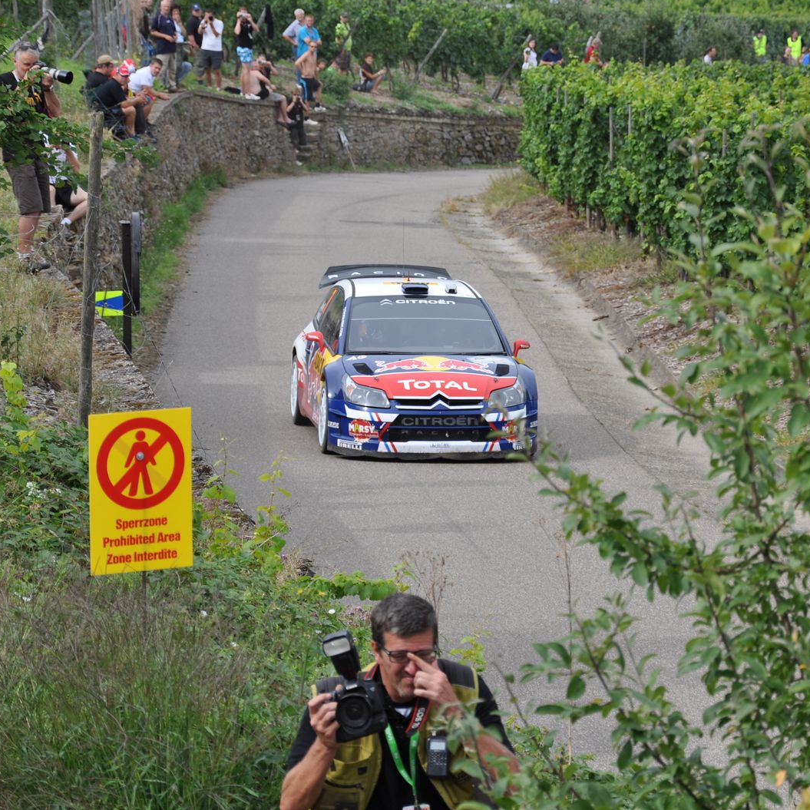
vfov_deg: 8.6
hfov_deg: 8.6
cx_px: 439
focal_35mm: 203
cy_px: 404
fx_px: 5365
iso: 200
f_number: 5.6
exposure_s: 1/500
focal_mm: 105
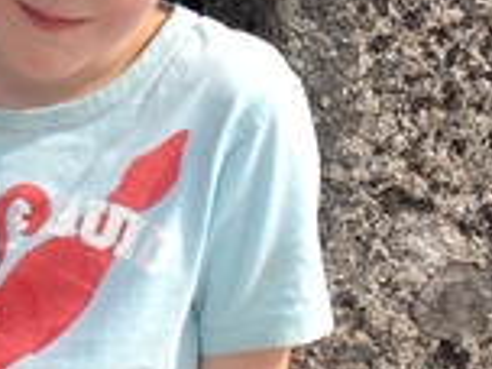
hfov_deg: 8.3
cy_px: -78
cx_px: -97
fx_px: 3354
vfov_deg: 6.3
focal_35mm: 236
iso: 50
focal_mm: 4.28
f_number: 2.4
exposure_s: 1/1227
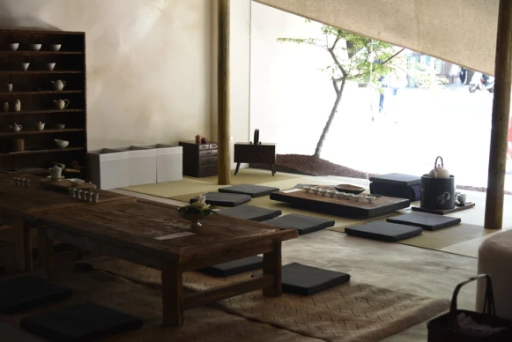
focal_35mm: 55
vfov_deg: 24.6
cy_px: 171
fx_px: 783
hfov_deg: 36.2
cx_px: 256
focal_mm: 55
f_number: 4
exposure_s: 1/160
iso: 800
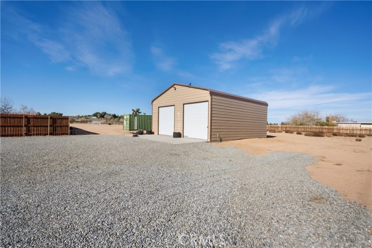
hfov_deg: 96.7
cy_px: 124
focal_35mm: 16
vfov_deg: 73.8
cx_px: 186
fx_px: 165
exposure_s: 1/10
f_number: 22
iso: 100
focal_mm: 16
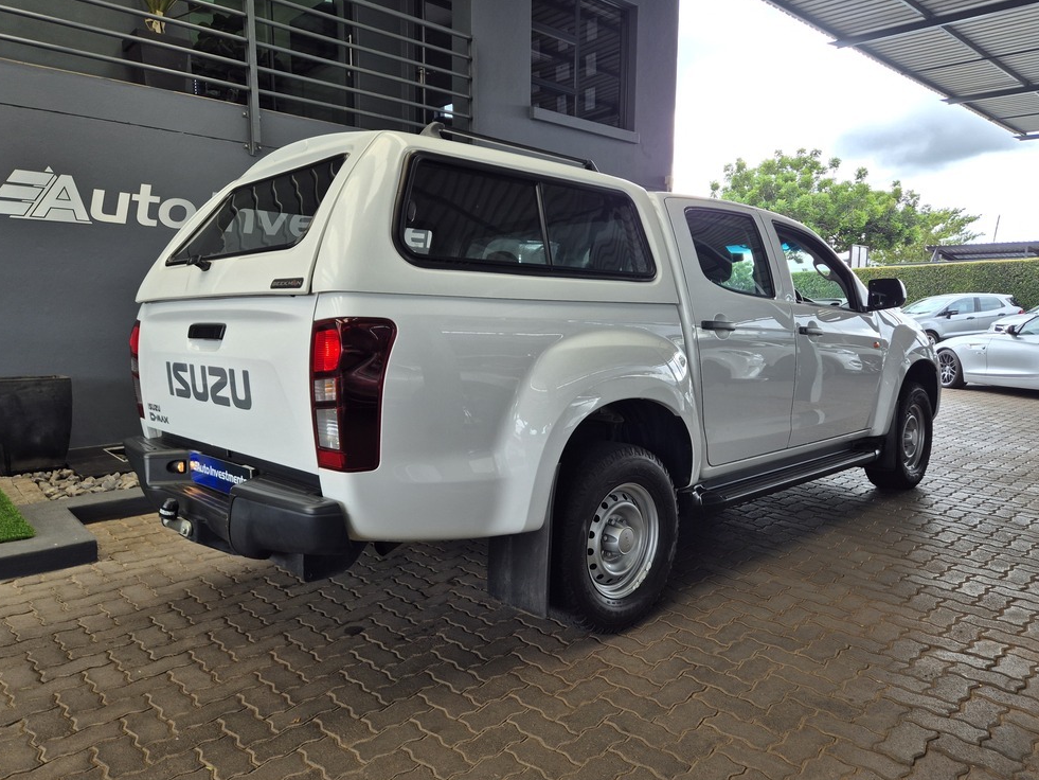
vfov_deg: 56.8
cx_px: 530
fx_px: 720
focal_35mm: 24
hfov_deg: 71.6
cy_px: 383
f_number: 1.8
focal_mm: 5.4
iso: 25
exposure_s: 1/207
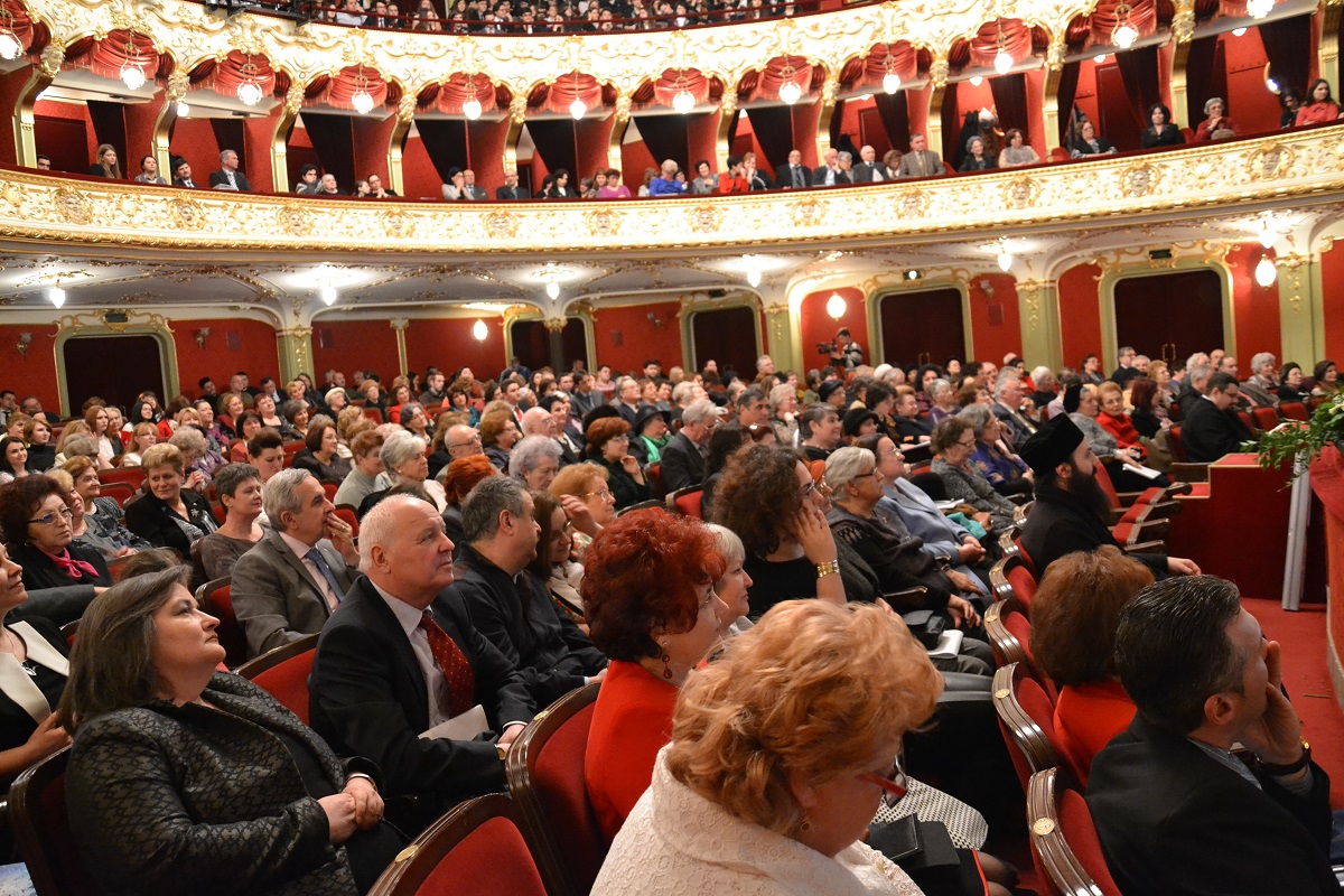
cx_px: 672
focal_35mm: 27
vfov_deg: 47.9
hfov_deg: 67.4
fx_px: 1008
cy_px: 448
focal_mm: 18
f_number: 3.5
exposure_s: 1/30
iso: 3200
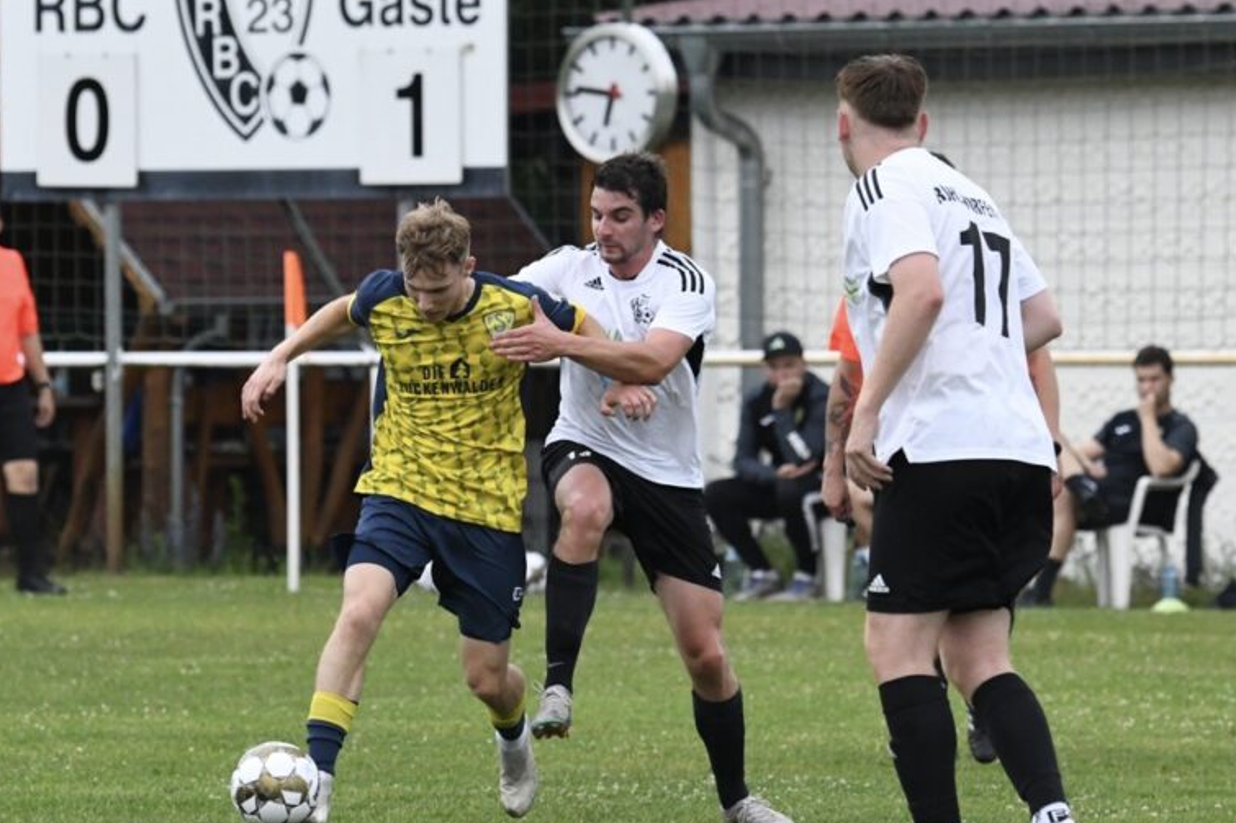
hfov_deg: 5.6
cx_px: 691
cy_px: 411
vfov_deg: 3.8
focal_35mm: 366
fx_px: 12562
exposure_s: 1/1600
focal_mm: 270
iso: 5000
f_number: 7.1
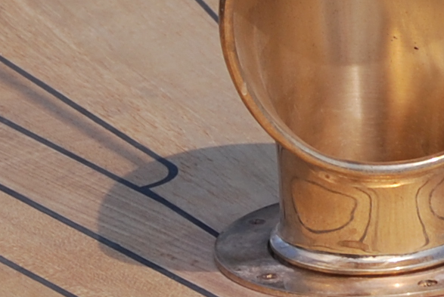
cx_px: 351
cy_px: -51
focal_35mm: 742
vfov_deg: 1.9
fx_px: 9166
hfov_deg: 2.8
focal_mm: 75
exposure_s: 1/500
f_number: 5.6
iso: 100
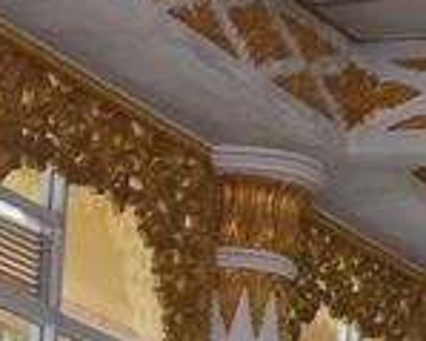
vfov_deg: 5.8
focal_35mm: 266
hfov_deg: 7.3
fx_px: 3352
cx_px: 77
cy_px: 417
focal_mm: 65
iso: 800
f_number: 4
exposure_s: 1/40
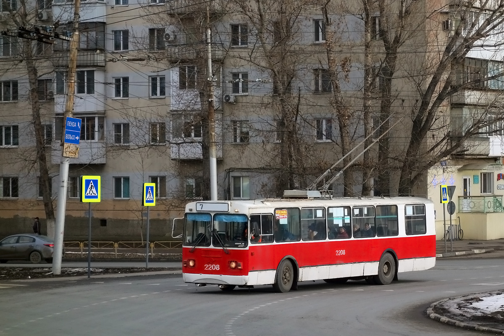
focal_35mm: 100
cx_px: 252
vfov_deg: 13.7
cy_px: 168
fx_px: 1400
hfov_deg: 20.4
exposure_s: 1/500
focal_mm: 37.1
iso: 320
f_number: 4.9
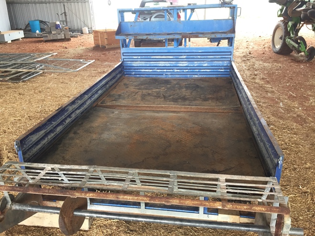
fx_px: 264
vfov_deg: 48.2
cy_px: 118
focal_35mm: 29
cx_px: 158
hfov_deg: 61.7
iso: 40
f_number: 2.2
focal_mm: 4.15
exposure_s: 1/33
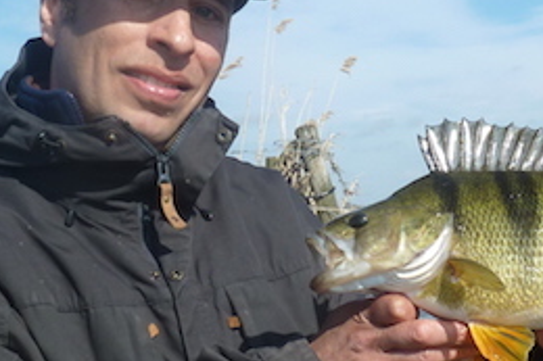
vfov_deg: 17.0
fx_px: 1206
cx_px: 347
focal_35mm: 80
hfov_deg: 25.3
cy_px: 163
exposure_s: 1/400
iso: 80
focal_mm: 4.1
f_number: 4.5
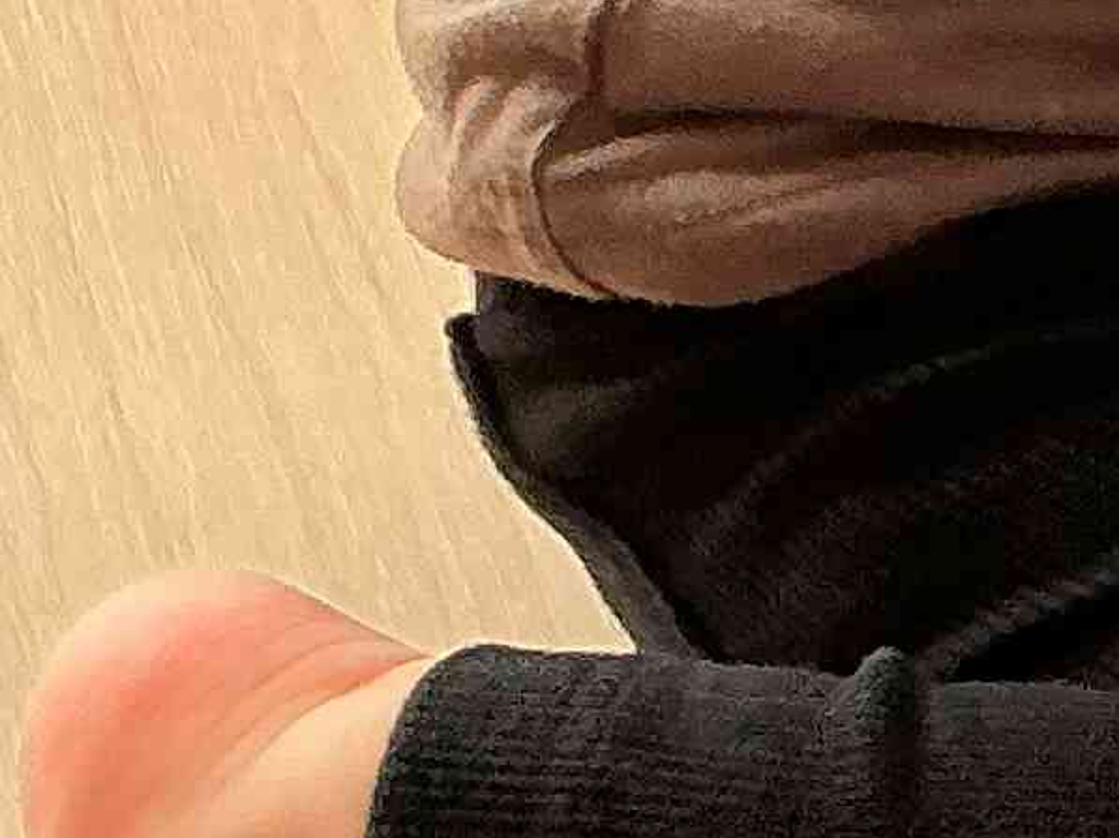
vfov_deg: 7.3
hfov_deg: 9.6
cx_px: 2084
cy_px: -735
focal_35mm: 196
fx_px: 6332
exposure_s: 1/674
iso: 25
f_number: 1.8
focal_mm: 3
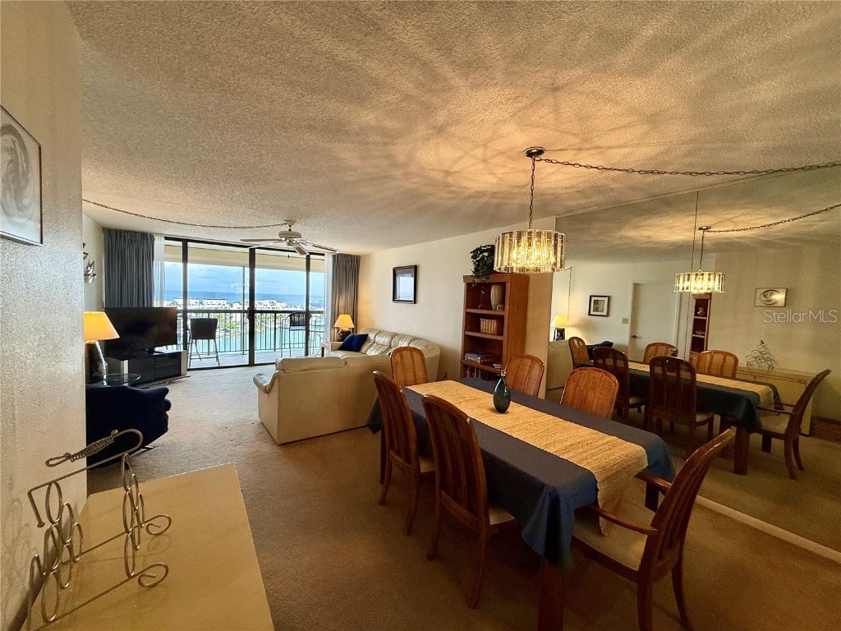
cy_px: 316
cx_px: 420
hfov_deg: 102.1
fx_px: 340
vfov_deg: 85.7
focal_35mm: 14
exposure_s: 1/120
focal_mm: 2.22
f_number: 2.2
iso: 50
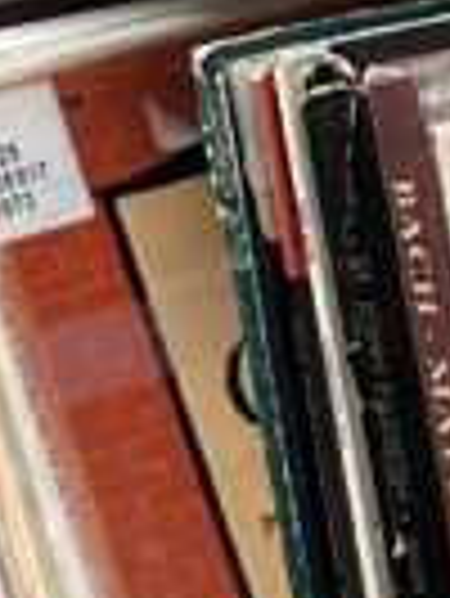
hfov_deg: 8.0
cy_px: -558
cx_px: 274
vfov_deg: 10.0
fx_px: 3201
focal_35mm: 185
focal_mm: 6.86
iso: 250
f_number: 1.78
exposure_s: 1/60
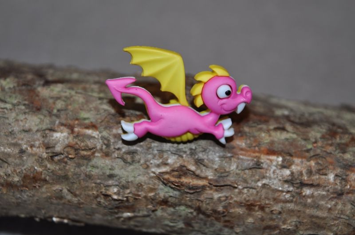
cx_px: 178
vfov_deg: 16.5
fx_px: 812
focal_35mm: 82
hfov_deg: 24.7
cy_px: 118
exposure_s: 1/60
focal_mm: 55
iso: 200
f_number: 5.6
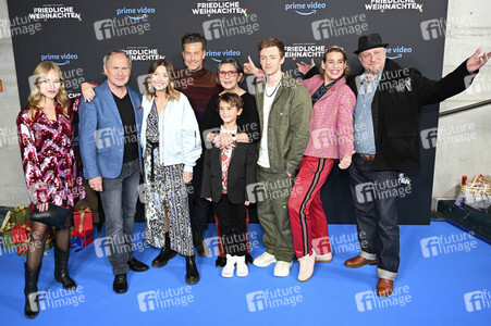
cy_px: 163
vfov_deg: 42.3
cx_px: 246
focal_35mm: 31
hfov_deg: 60.3
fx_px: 422
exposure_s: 1/125
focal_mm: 31
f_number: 2.8
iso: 500
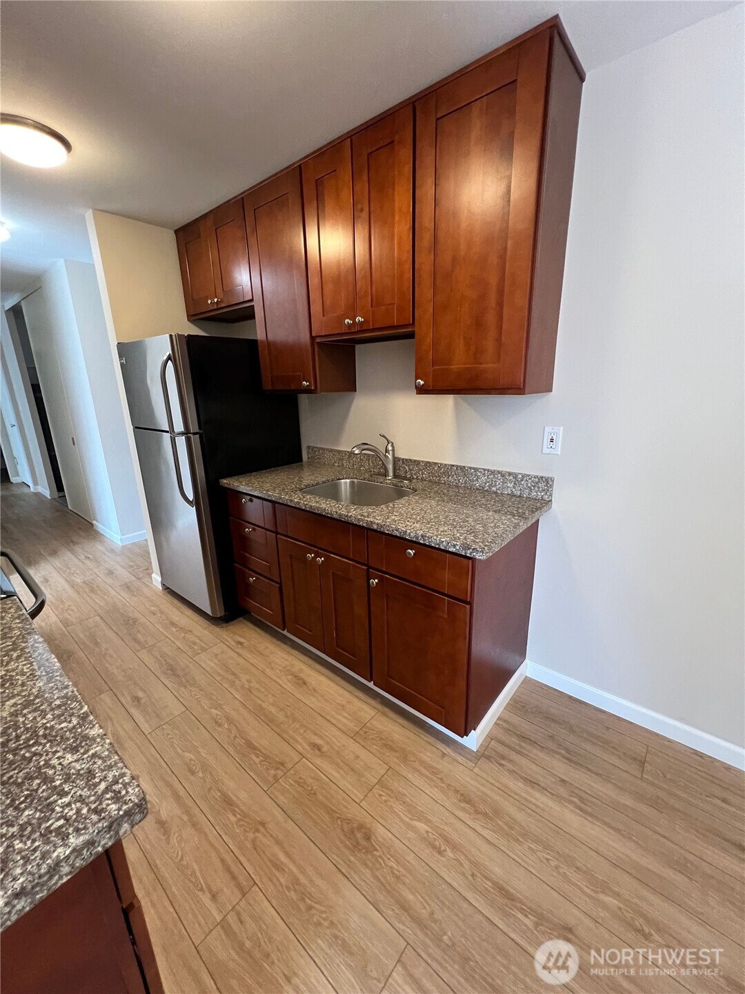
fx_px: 373
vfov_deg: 106.2
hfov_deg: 89.9
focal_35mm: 13
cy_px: 497
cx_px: 372
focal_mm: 1.57
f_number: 1.8
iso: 400
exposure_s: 1/60
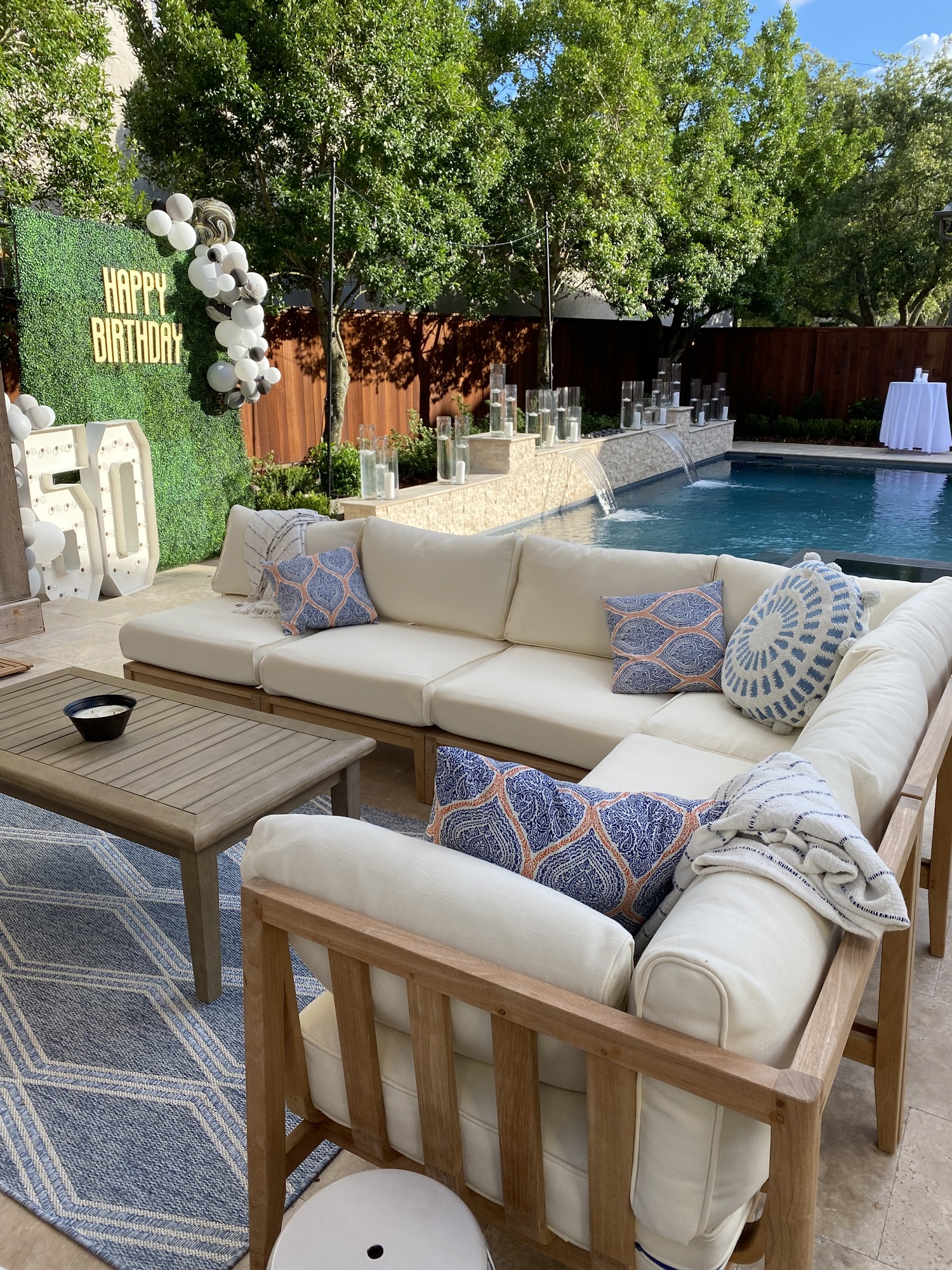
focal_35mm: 26
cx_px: 476
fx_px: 953
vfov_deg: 67.3
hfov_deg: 53.1
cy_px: 635
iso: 32
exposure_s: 1/858
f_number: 1.8
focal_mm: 4.25
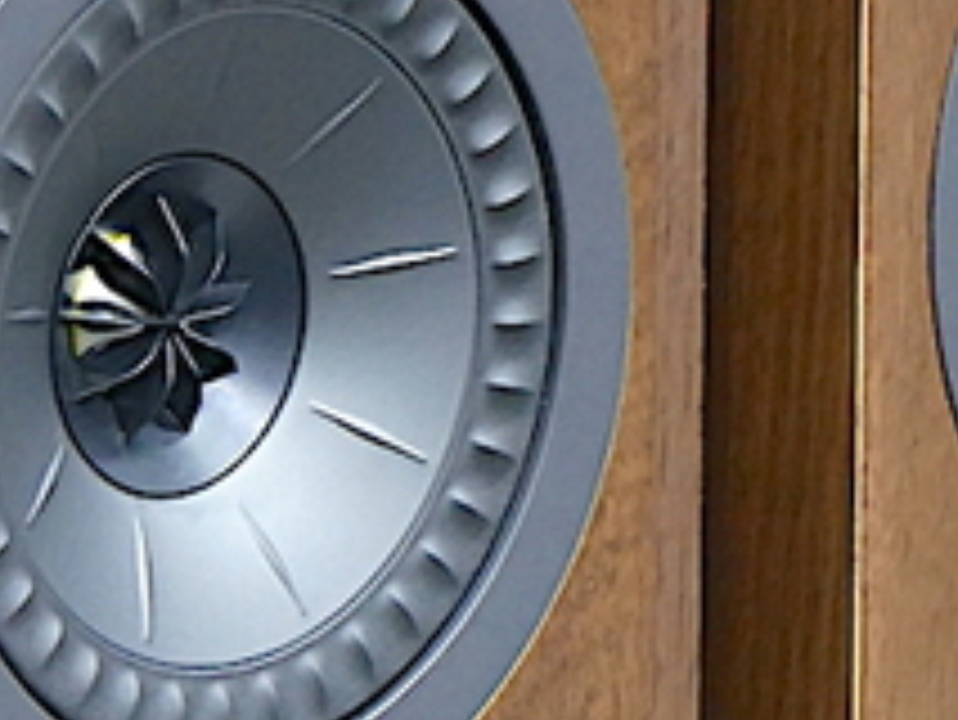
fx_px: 13208
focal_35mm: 477
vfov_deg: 3.1
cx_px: 117
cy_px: 234
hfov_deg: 4.2
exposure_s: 1/3.2
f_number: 5.1
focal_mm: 19
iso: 200
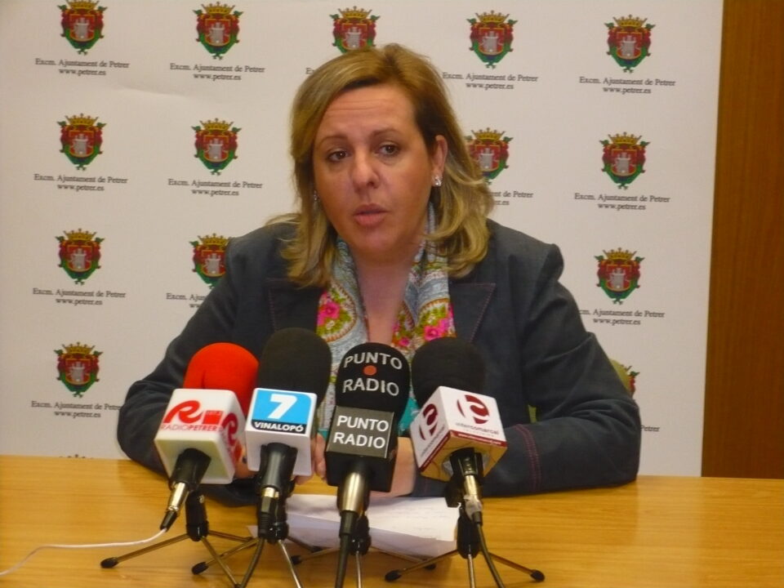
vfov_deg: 14.1
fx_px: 2378
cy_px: 294
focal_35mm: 105
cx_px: 392
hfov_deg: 18.7
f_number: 5
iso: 320
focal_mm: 17.4
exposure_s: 1/30
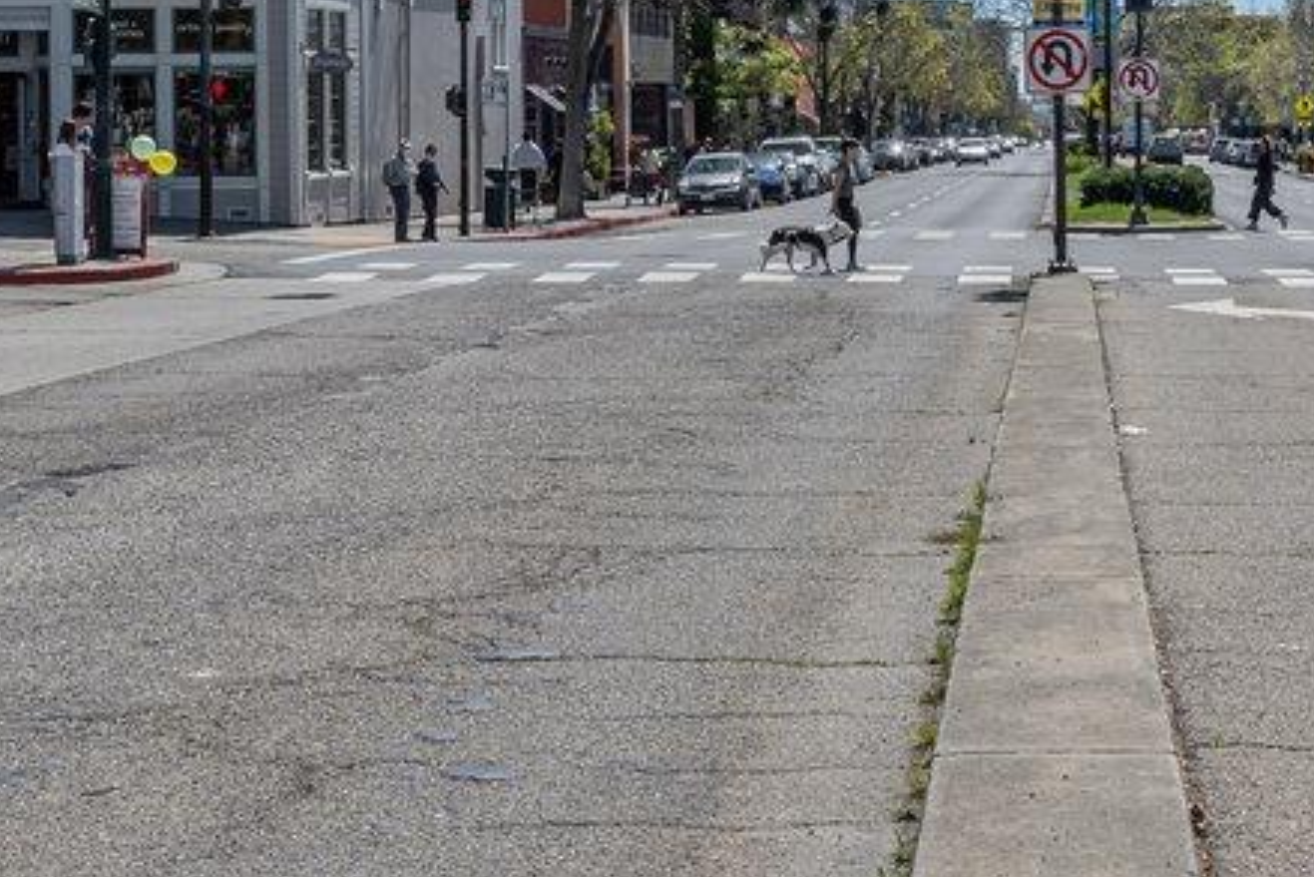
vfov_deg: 16.1
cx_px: 1081
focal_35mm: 84
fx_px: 3067
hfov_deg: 23.8
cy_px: 100
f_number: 10
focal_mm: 24
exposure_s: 1/250
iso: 100
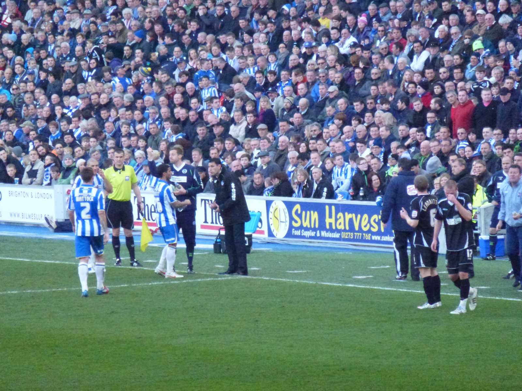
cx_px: 261
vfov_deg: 3.9
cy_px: 196
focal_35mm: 384
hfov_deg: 5.2
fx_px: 5791
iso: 1600
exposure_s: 1/250
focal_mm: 68.8
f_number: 5.9
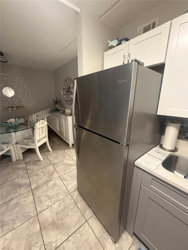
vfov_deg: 102.1
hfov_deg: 85.7
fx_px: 101
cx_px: 94
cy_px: 125
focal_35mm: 14
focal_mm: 2.22
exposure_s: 1/60
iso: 800
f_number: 2.2
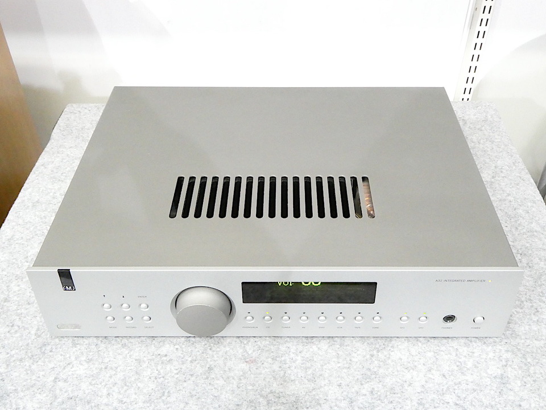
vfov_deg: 40.7
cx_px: 273
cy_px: 205
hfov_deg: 52.6
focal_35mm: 35
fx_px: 552
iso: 1600
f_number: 7.1
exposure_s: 1/8
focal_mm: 6.3
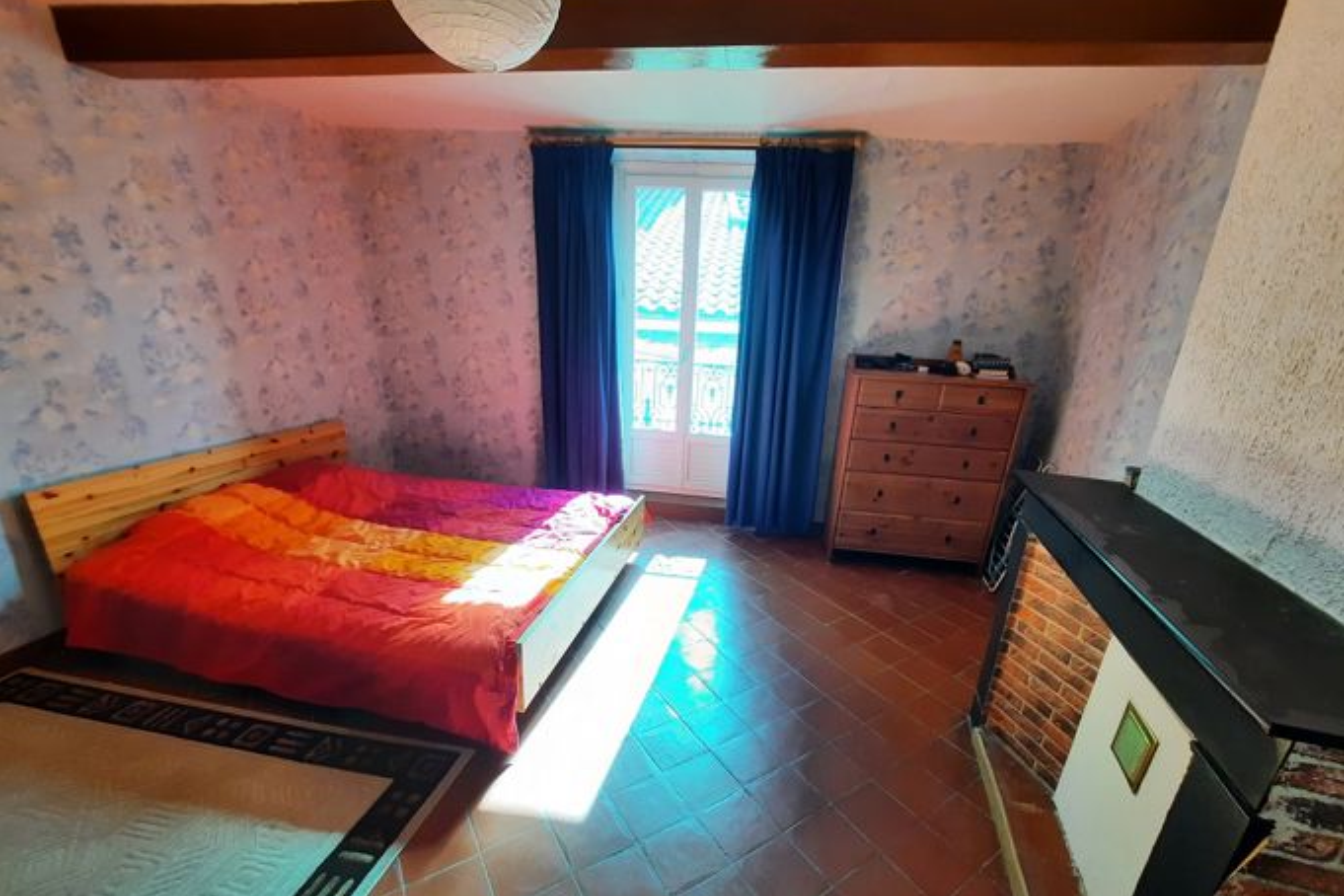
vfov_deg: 80.9
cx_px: 694
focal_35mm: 14
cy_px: 501
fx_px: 523
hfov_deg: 104.2
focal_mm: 1.74
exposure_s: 1/50
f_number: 2.2
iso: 40
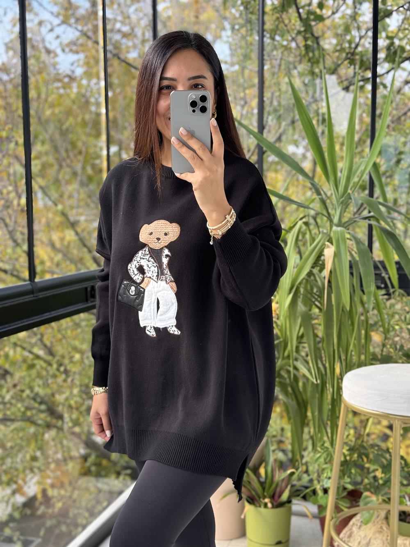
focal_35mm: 48
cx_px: 205
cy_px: 274
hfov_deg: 30.3
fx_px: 758
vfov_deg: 39.7
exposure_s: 1/123
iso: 80
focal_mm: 6.76
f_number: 1.78
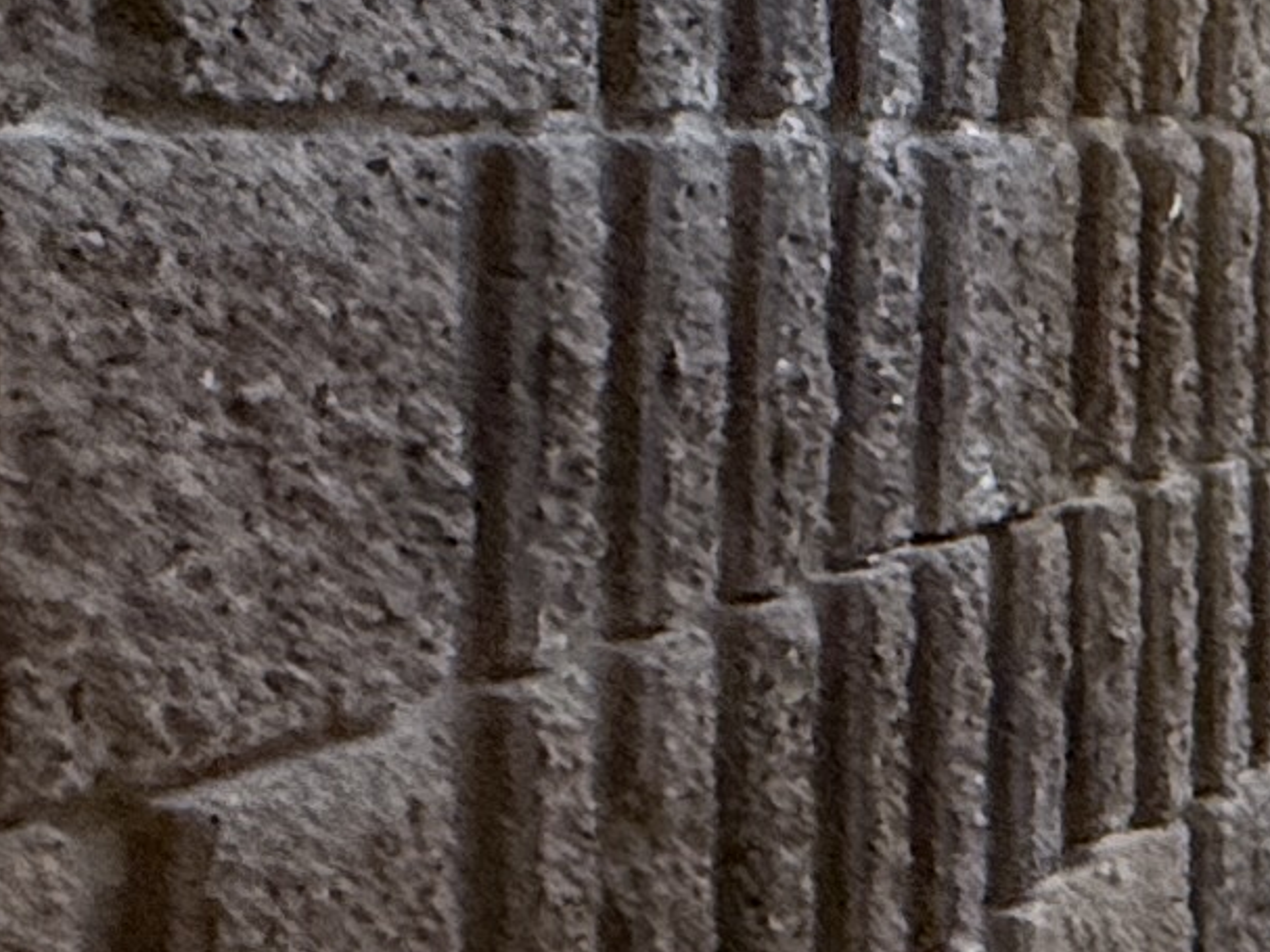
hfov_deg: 14.0
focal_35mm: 93
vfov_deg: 15.9
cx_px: 3107
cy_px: 352
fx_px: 3411
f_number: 2.2
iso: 200
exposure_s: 1/120
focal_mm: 2.22
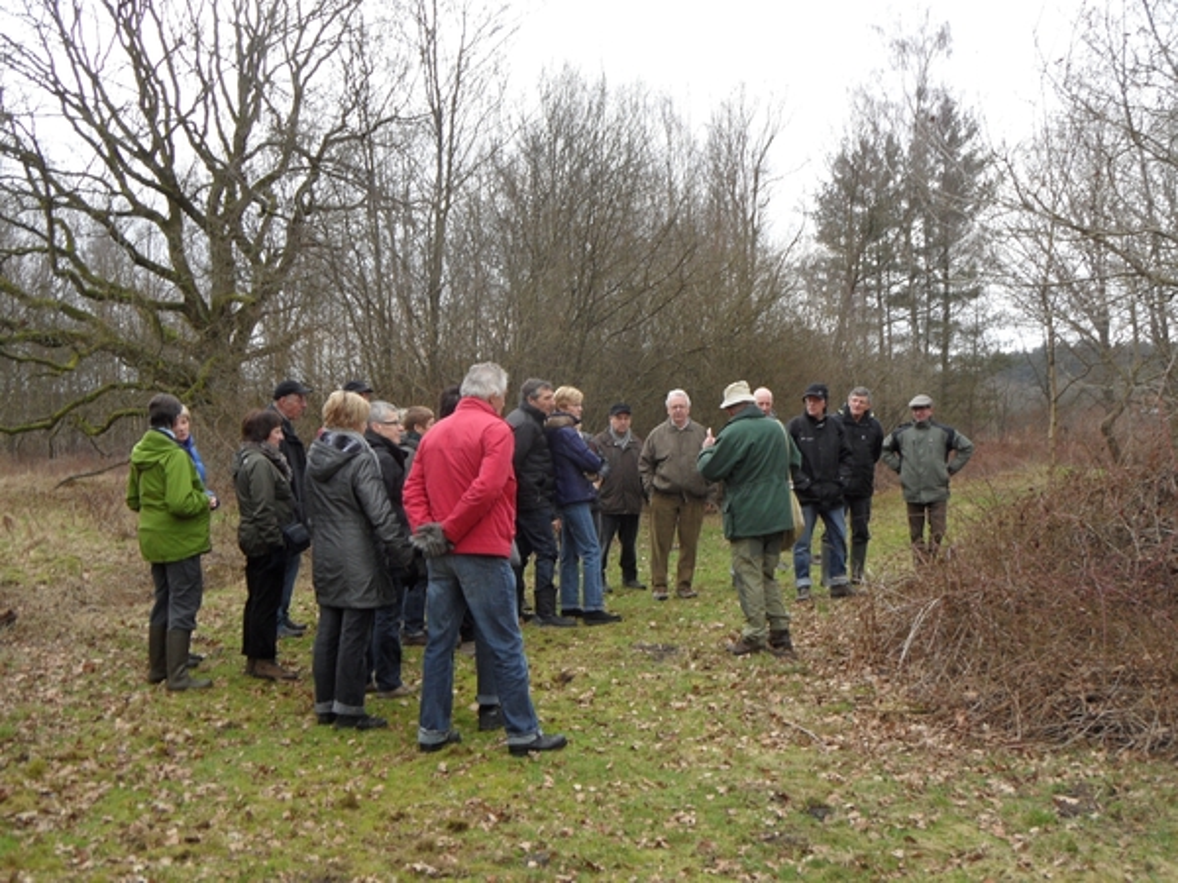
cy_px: 442
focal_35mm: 40
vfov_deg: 36.0
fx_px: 1361
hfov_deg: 46.8
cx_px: 589
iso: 100
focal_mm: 6.5
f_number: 3.6
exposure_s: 1/90
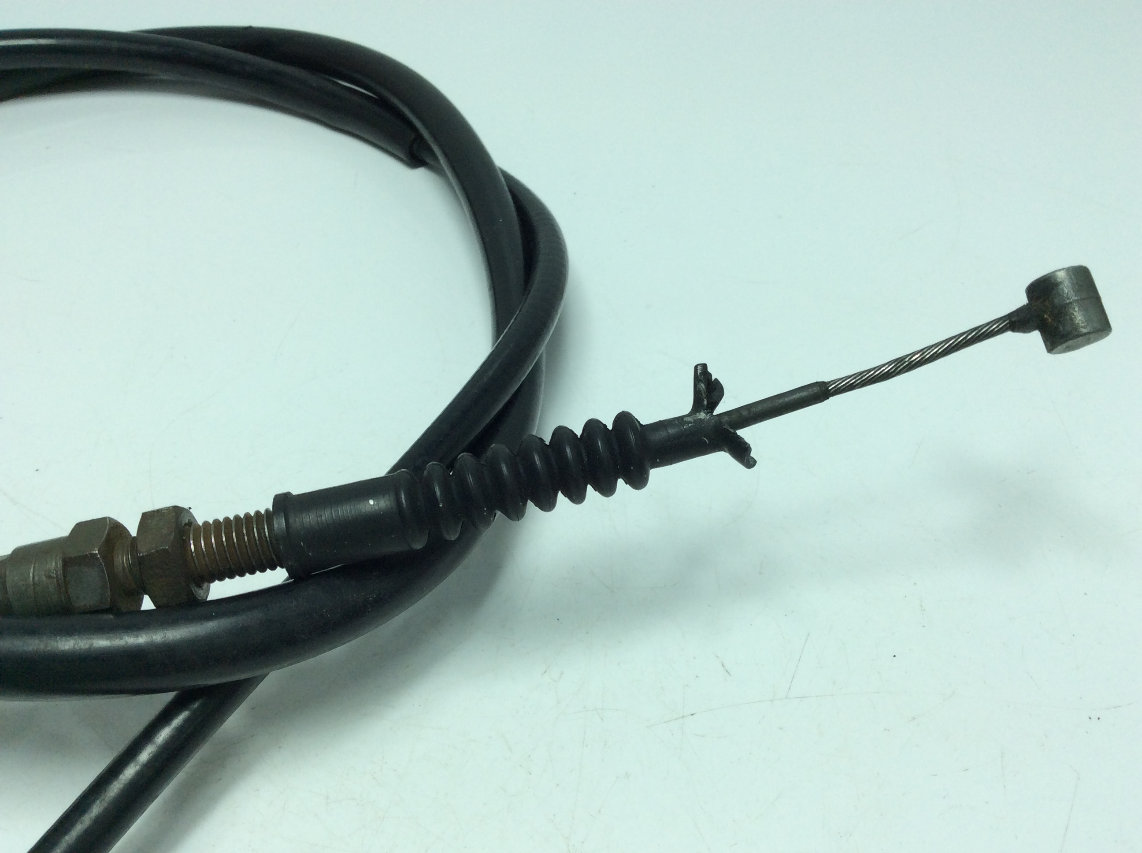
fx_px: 1054
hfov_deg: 56.9
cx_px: 571
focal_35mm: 32
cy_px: 426
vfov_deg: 44.1
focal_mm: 3.3
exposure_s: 1/545
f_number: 2.4
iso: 32
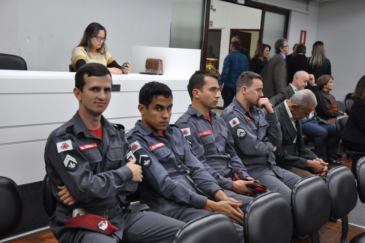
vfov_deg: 26.4
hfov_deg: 38.9
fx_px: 516
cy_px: 122
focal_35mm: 51
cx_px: 182
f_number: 4.2
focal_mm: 34
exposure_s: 1/20
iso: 500
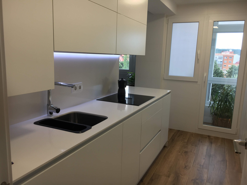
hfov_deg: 61.7
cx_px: 124
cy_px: 92
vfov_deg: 48.2
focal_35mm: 29
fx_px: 207
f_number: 2.2
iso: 40
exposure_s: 1/100
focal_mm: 4.15
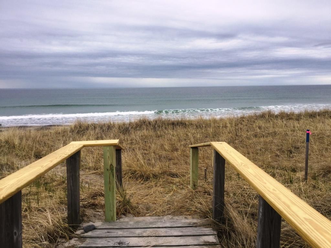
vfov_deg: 45.4
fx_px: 296
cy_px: 124
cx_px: 166
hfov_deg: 58.4
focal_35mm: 31
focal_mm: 3.3
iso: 25
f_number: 2.4
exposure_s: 1/727
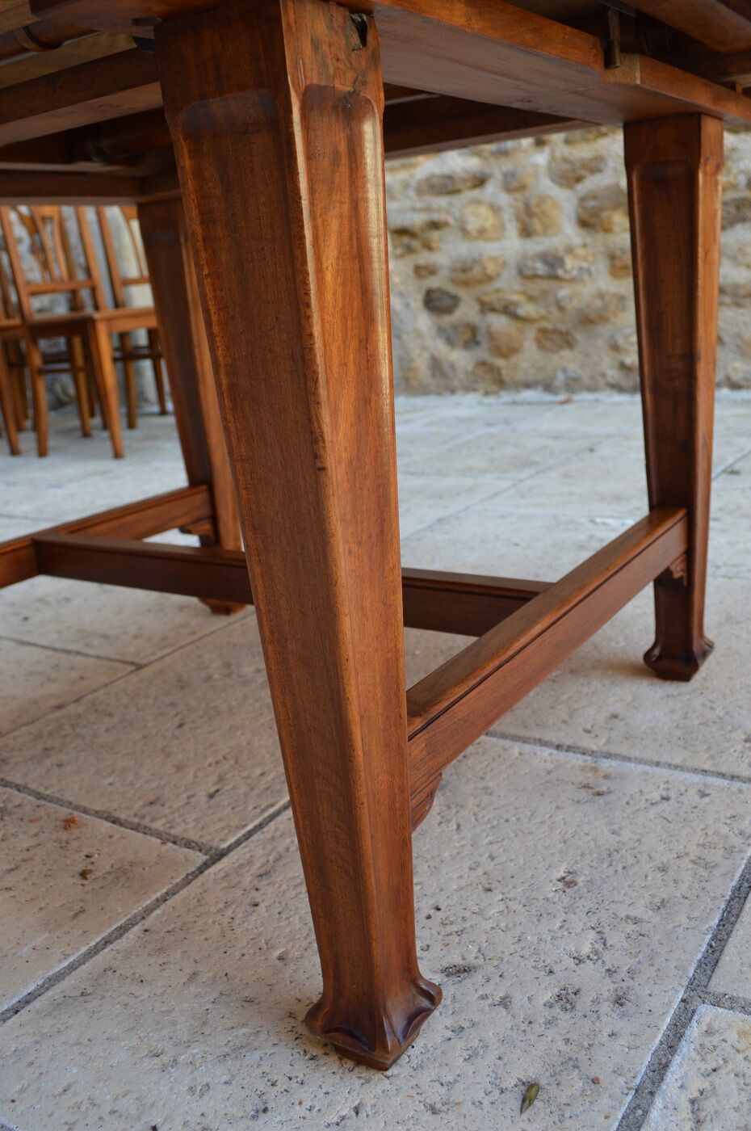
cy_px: 566
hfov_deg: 43.5
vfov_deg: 62.0
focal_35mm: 30
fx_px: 941
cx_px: 376
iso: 400
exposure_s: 1/60
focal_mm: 20
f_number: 5.6
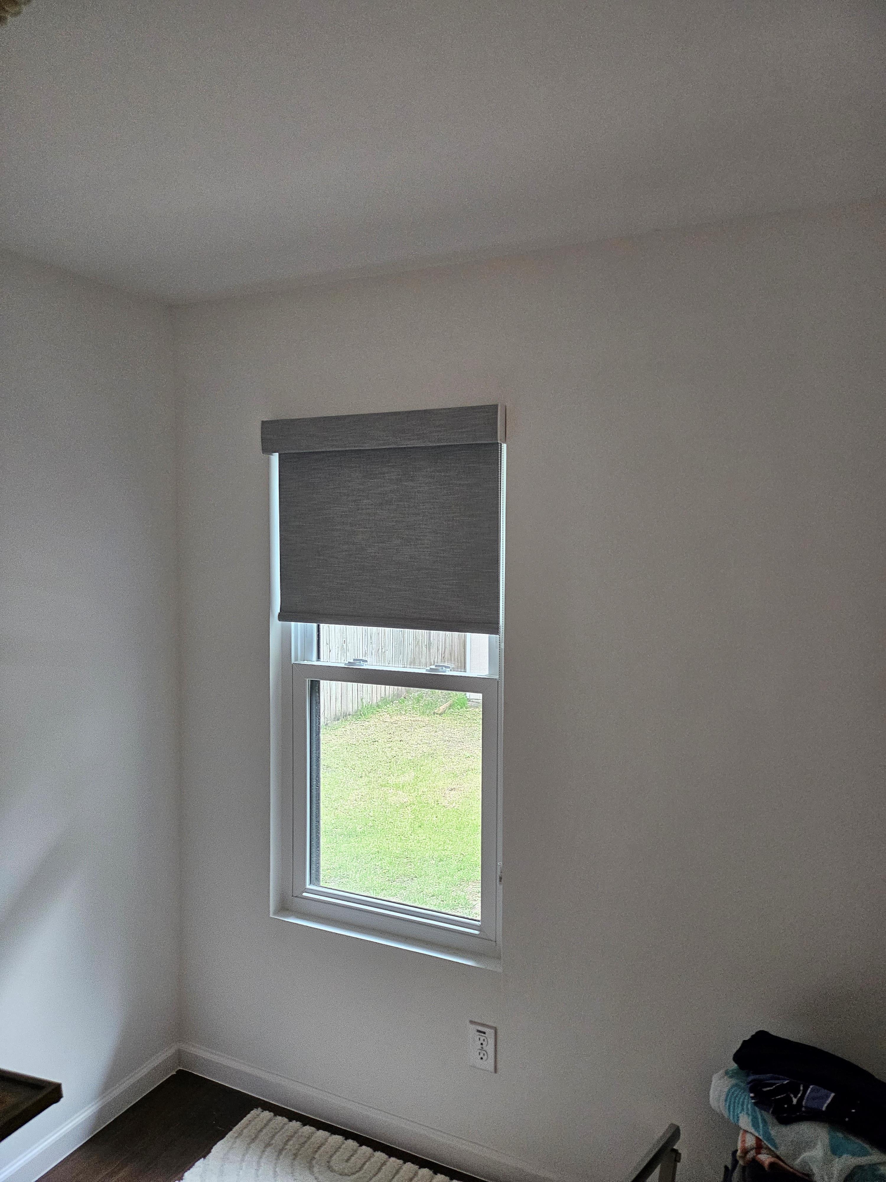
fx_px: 819
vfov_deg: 71.6
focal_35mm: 24
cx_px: 443
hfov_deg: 56.8
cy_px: 591
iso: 640
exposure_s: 1/120
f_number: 1.8
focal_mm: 5
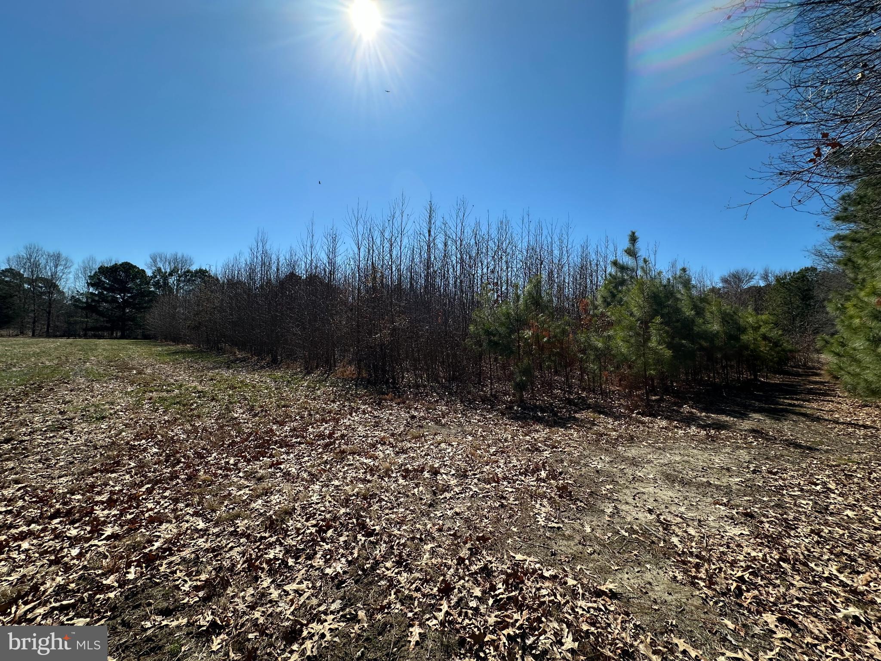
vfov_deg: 85.7
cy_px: 330
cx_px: 440
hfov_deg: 102.1
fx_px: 356
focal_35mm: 14
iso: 50
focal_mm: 2.22
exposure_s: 1/2882
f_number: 2.2
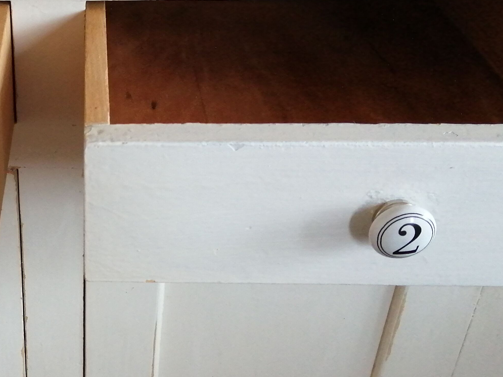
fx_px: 799
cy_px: 203
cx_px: 55
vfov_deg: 26.5
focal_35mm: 55
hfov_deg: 33.2
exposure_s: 1/60
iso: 200
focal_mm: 3.46
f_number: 1.8
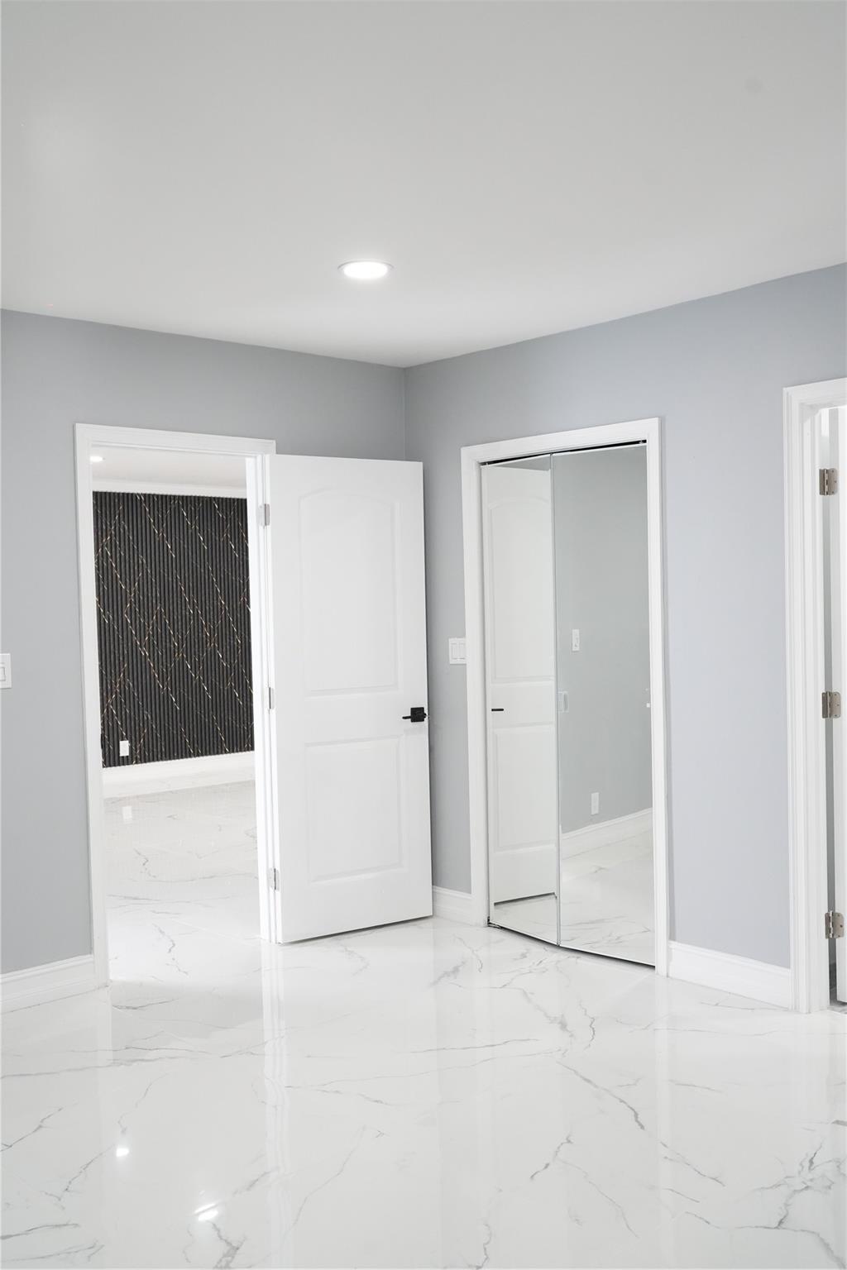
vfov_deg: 54.4
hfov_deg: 37.9
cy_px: 635
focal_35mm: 35
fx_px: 1235
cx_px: 424
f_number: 5.6
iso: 4000
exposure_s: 1/125
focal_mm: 35
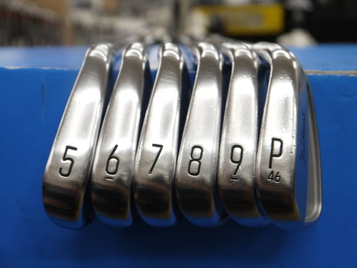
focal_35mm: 56
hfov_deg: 34.3
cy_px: 134
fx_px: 578
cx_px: 178
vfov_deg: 26.1
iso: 320
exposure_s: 1/125
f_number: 4.8
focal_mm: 28
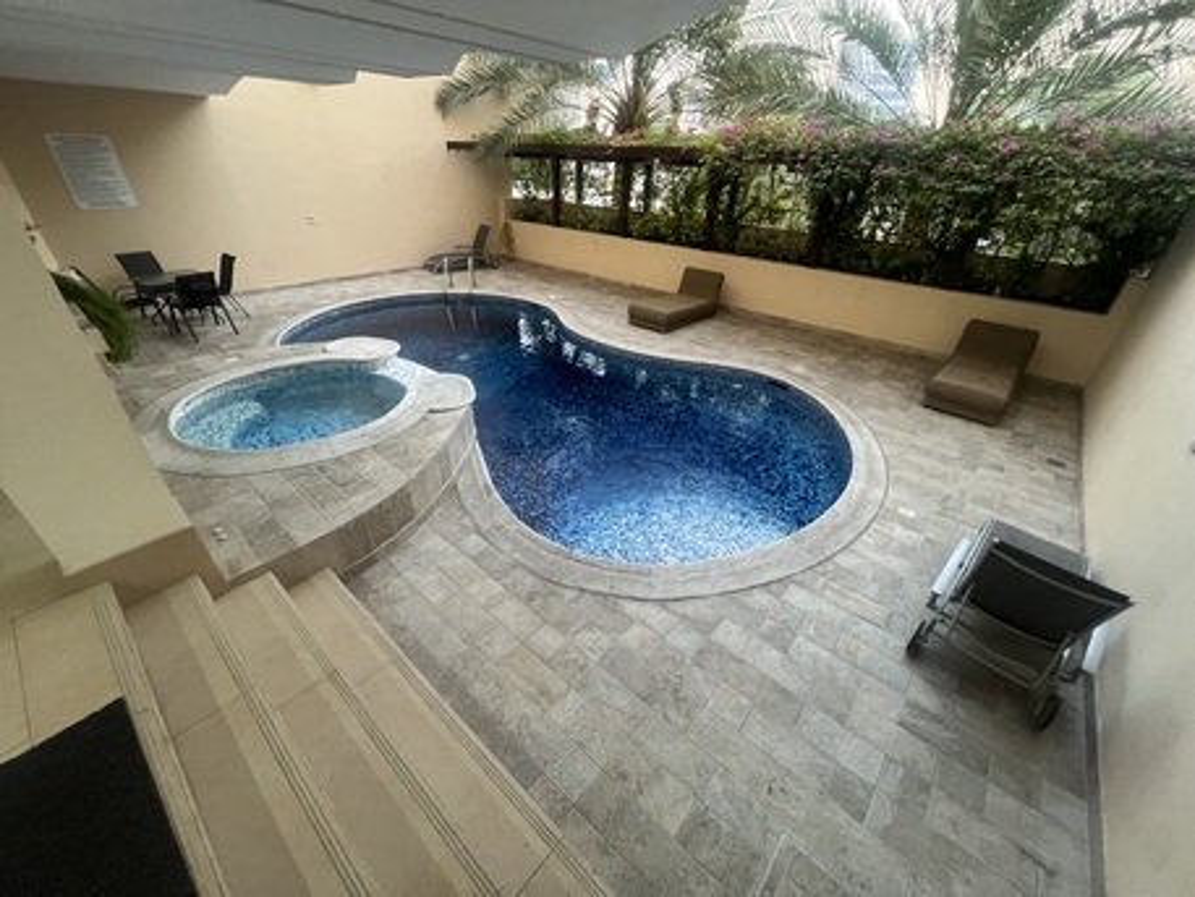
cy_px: 448
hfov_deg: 106.2
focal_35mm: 13
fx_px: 449
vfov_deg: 89.9
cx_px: 598
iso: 250
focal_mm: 1.57
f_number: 1.8
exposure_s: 1/67
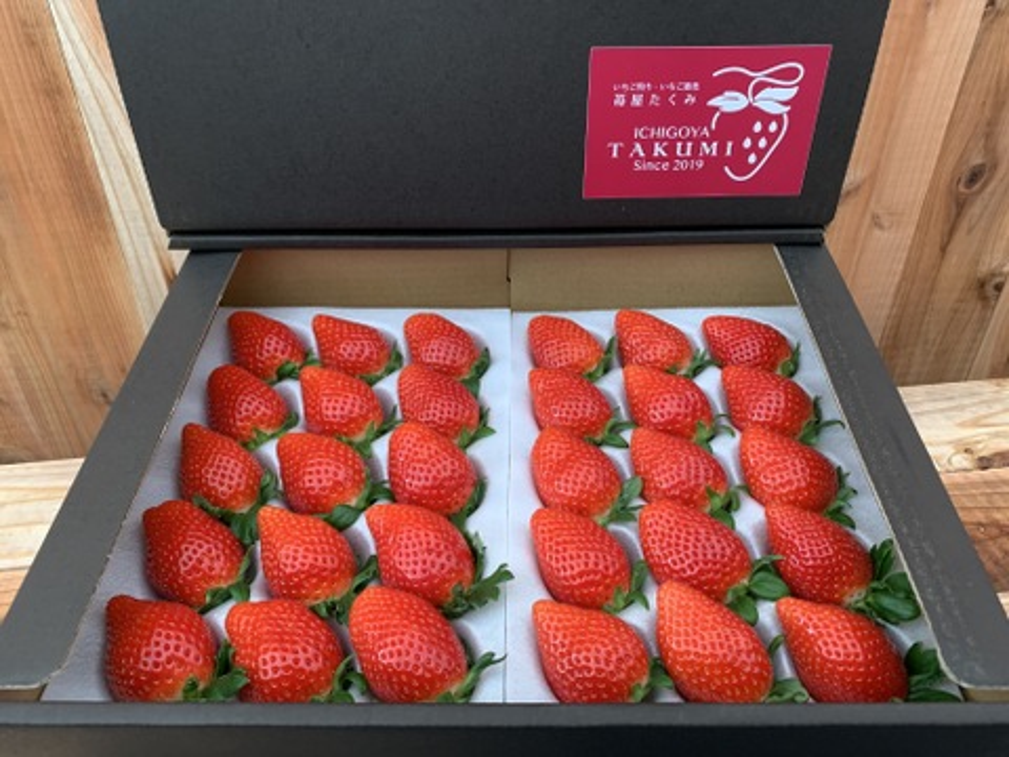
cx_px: 504
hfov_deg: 67.3
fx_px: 758
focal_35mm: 26
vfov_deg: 53.1
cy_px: 378
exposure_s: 1/60
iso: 160
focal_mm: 4.25
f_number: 1.8
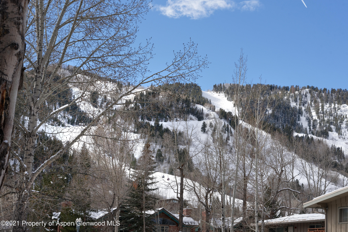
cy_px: 116
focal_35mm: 62
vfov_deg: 21.9
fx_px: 599
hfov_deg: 32.4
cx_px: 174
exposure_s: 1/320
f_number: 8
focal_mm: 62
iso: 100
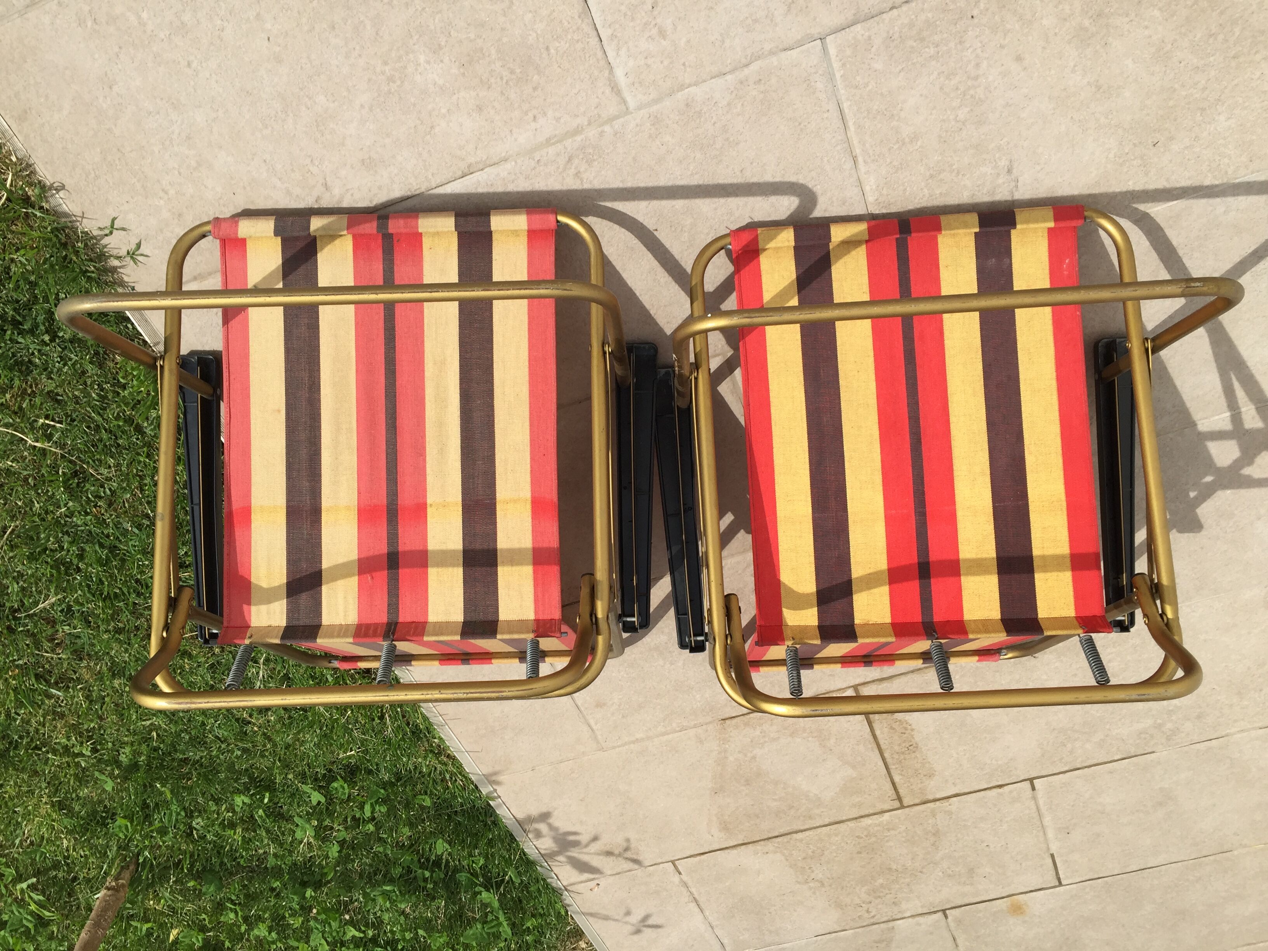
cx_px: 634
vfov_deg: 48.2
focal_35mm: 29
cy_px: 476
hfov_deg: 61.7
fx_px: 1062
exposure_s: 1/2639
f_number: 2.2
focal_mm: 4.15
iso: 32
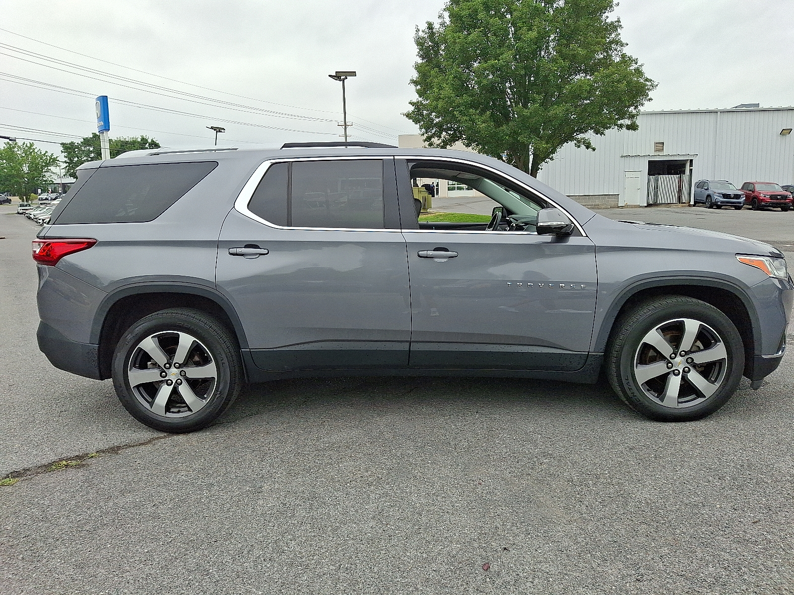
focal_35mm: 25
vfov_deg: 54.9
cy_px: 298
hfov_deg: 69.4
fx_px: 573
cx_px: 397
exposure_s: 1/294
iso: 25
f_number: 1.8
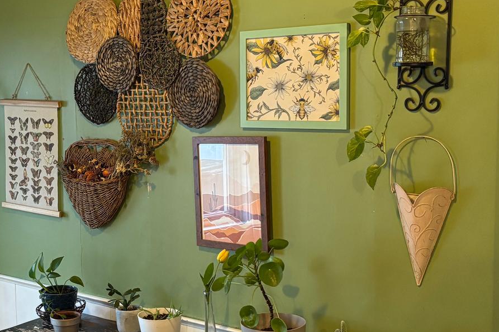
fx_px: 859
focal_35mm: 62
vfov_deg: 21.9
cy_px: 186
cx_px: 94
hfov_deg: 31.5
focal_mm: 5.96
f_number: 1.6
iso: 400
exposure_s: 1/40
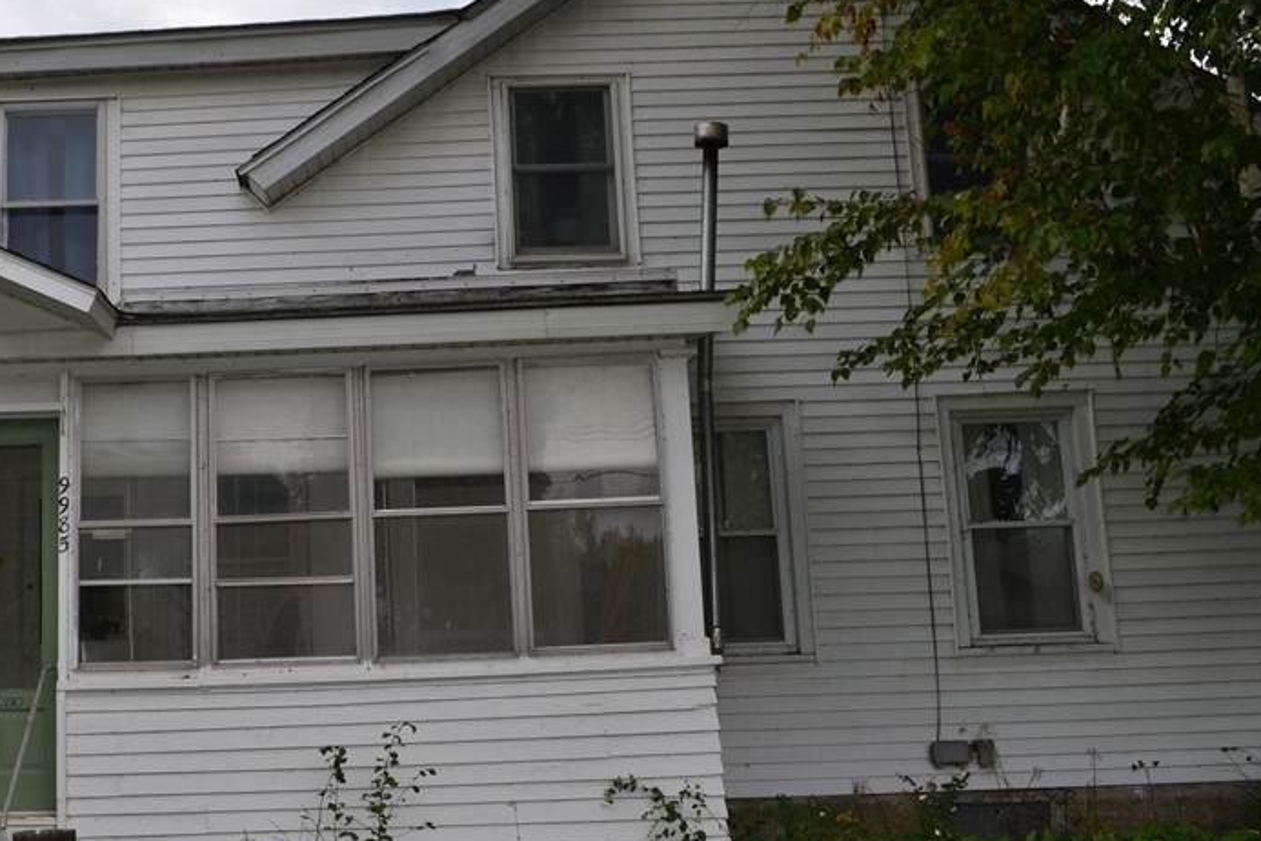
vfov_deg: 28.6
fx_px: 1646
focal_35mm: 47
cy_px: 386
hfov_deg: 40.9
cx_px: 340
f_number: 7.1
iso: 100
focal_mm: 20
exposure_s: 1/200
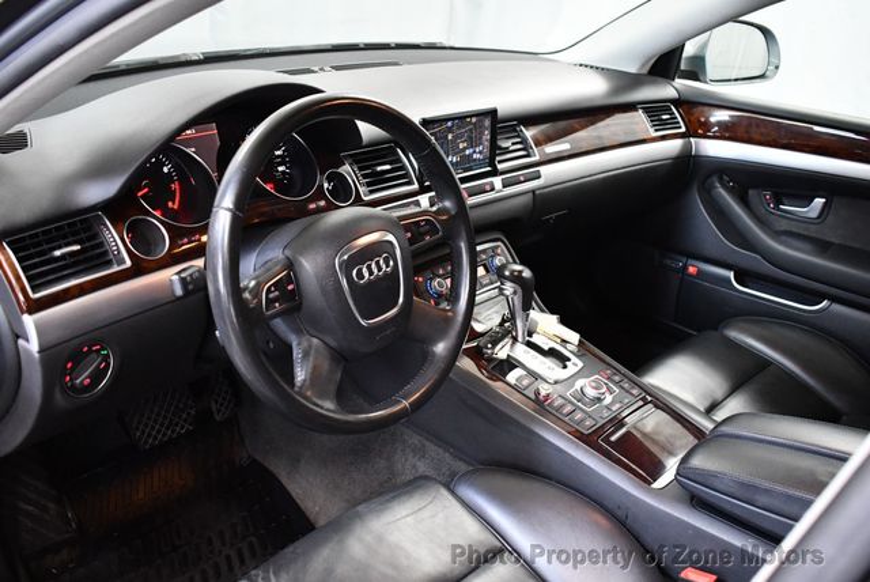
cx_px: 435
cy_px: 291
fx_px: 871
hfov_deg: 53.1
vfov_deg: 36.9
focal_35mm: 36
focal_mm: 18
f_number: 3.5
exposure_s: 1/100
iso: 3200
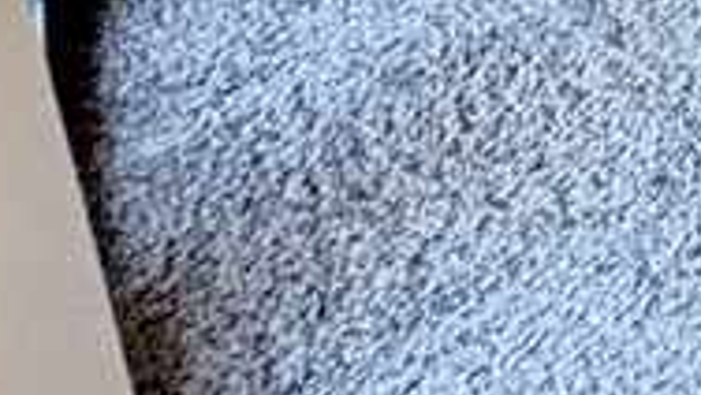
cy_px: -1140
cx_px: 2096
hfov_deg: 11.5
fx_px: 1934
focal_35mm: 104
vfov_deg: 7.9
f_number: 2.2
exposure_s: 1/60
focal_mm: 2.22
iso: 500
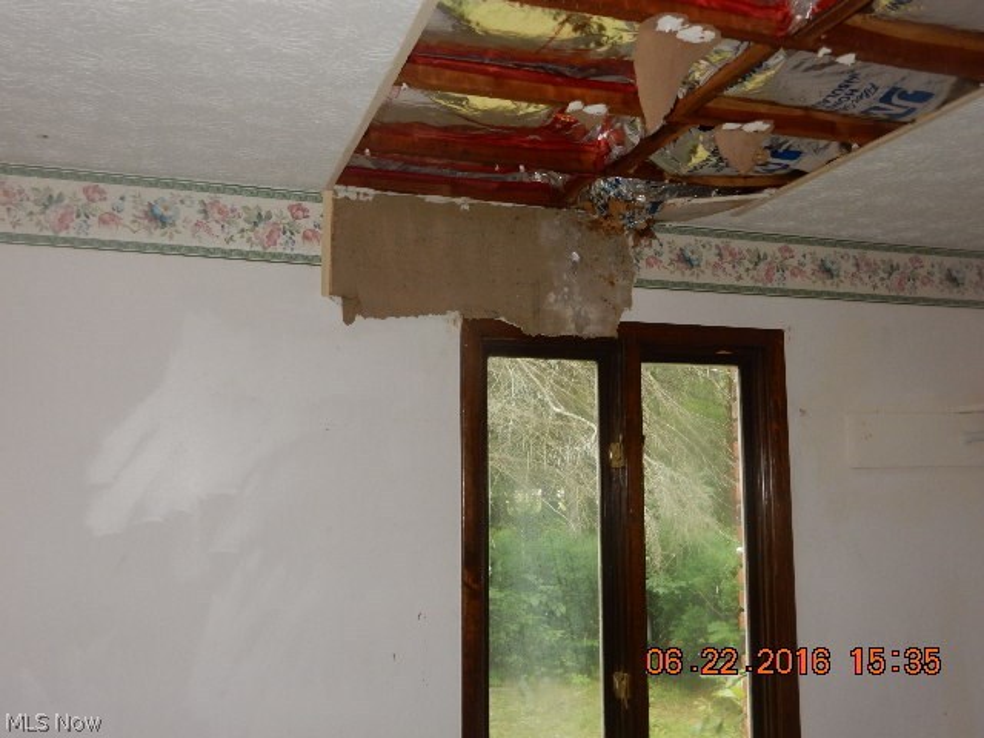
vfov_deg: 39.7
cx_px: 492
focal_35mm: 36
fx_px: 1023
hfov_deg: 51.4
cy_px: 369
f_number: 4
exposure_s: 1/30
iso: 200
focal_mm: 6.4
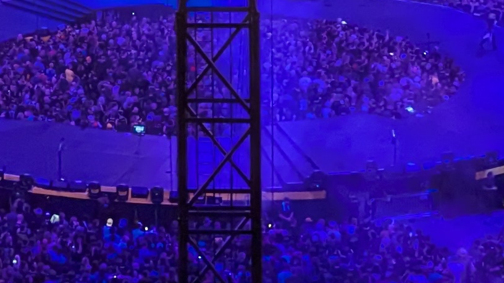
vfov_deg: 8.9
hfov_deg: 16.2
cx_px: 80
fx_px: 1751
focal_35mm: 131
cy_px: -191
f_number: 1.85
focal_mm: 6.81
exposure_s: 1/58.9
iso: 625
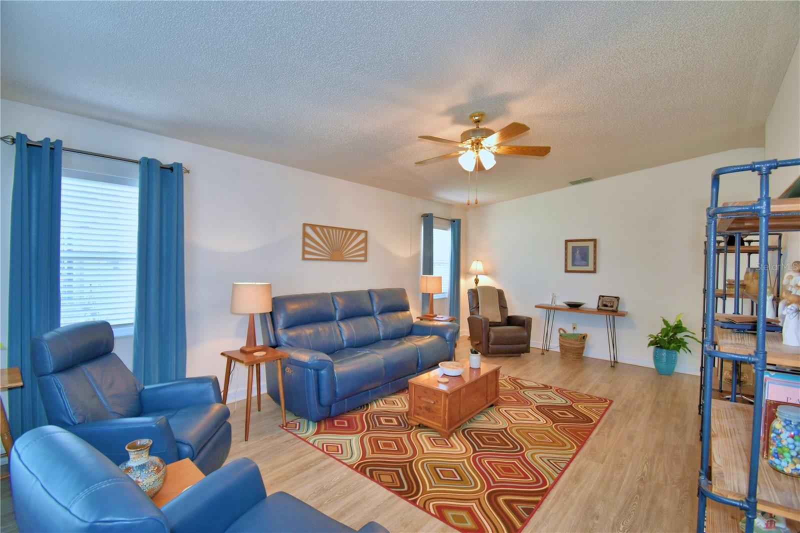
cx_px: 400
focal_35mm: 15
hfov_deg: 100.4
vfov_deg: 77.3
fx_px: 333
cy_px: 266
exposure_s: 1/30
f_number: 4.5
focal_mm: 10
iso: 280
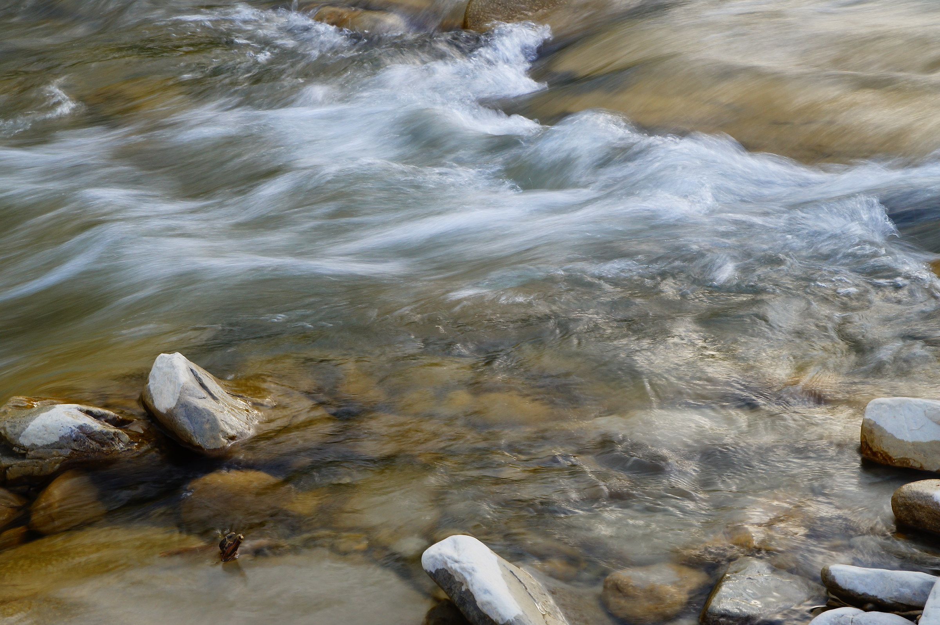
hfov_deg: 27.0
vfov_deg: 18.2
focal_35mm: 75
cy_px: 312
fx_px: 1957
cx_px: 470
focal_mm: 50
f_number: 16
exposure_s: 1/10
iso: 100
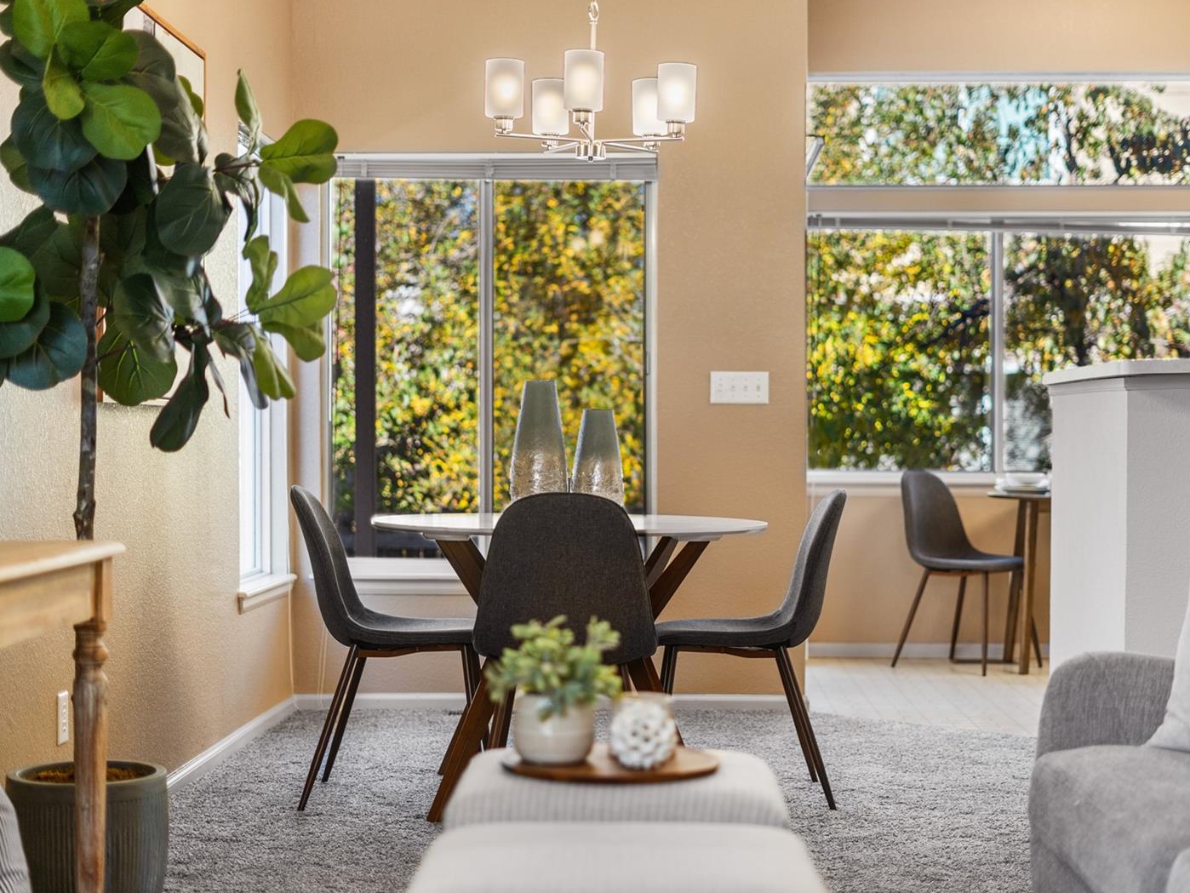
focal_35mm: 55
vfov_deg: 26.6
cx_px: 661
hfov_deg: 34.9
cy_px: 443
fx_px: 1891
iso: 400
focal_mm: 50
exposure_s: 1/400
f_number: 1.8
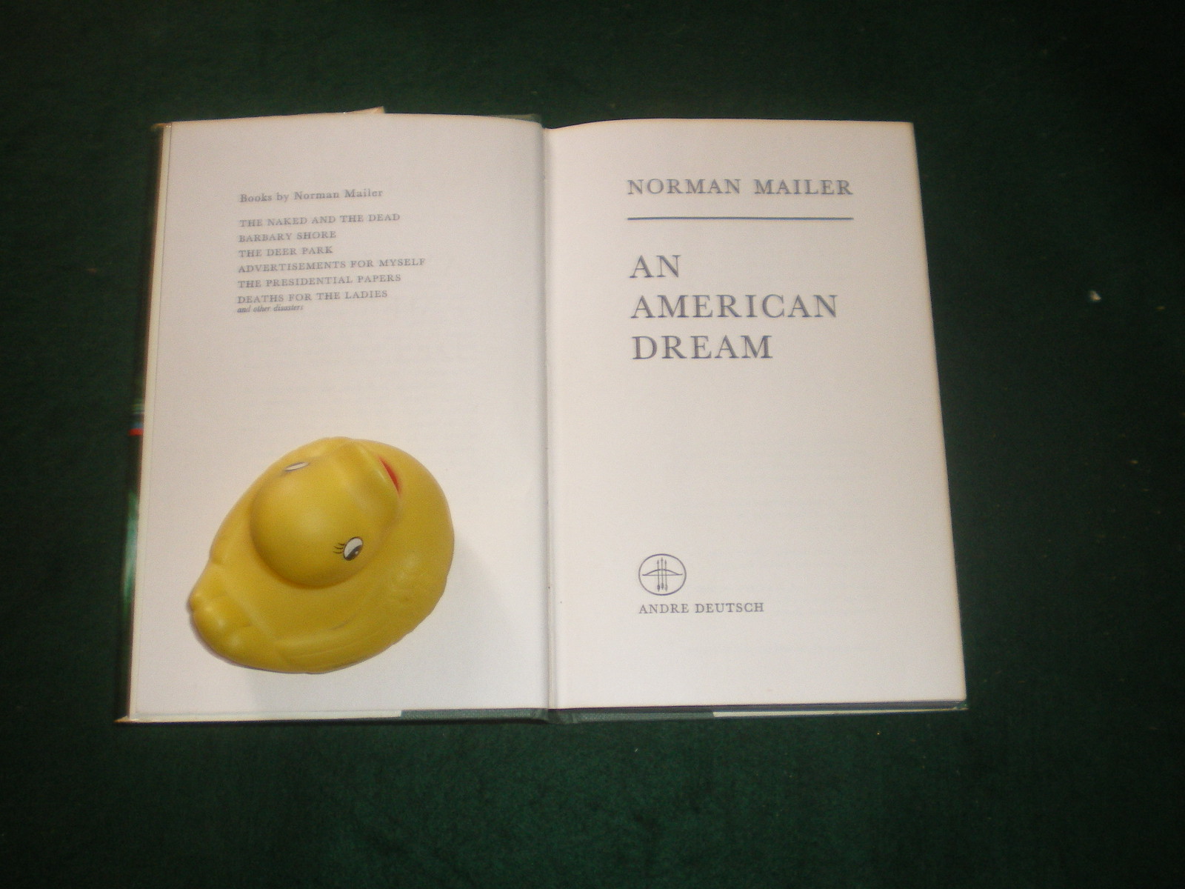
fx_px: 1301
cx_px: 592
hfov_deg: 49.0
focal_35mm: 38
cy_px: 444
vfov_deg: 37.7
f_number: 3.1
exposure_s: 1/50
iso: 200
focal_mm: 6.3
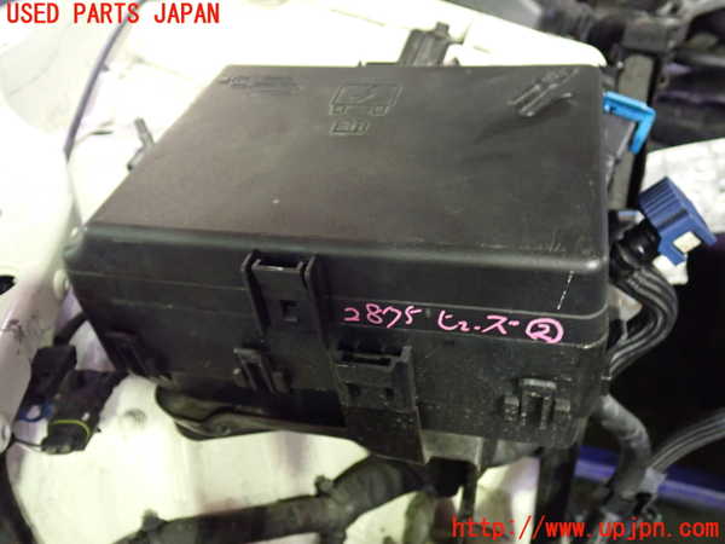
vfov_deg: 46.8
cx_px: 362
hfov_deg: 60.0
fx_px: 628
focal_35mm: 30
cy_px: 272
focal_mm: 5.4
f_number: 2.3
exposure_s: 1/20
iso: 800
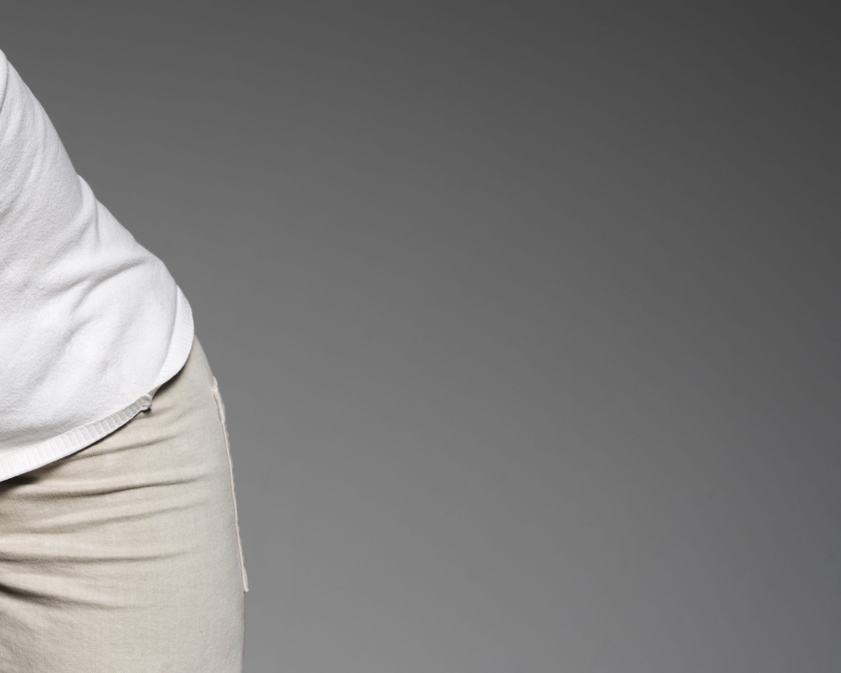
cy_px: 327
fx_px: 2788
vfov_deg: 13.8
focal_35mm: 112
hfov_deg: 16.4
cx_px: -172
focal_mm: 55
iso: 100
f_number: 9
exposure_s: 1/125
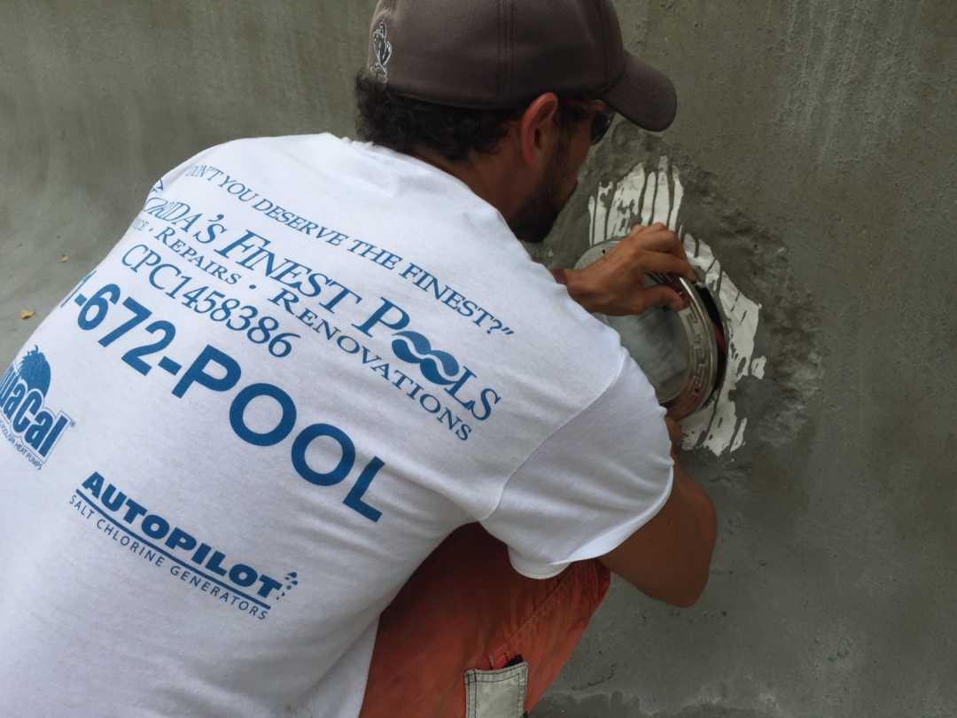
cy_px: 359
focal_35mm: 29
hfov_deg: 61.7
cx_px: 478
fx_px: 802
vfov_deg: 48.2
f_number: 2.2
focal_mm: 4.15
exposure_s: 1/243
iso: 32
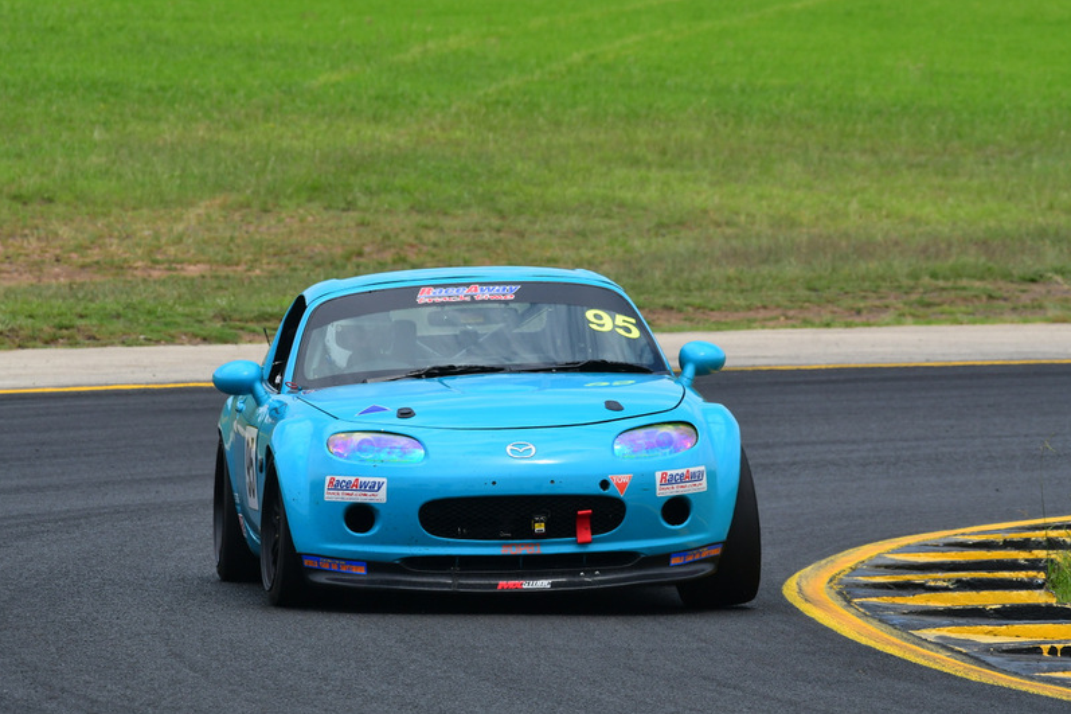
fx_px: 14336
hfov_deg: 4.3
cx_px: 536
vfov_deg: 2.9
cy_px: 358
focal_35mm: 482
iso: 500
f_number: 11
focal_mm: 320
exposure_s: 1/640
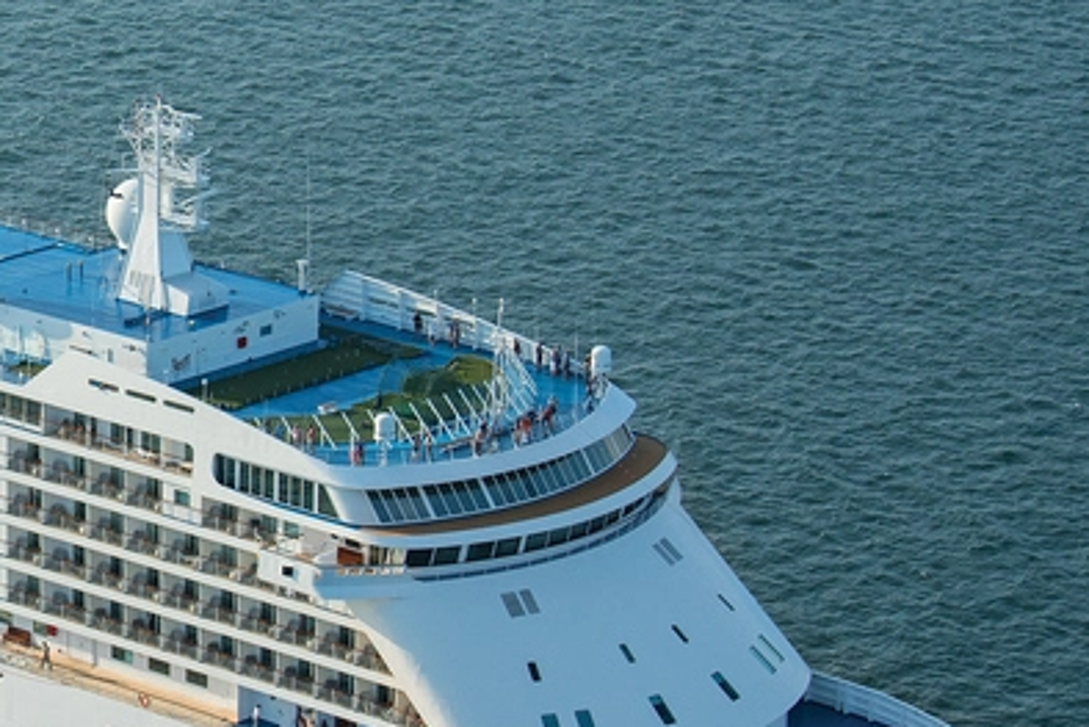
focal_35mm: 198
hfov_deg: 10.3
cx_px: -39
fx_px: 5991
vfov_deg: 6.9
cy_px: 359
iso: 500
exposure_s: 1/800
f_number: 8
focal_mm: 65
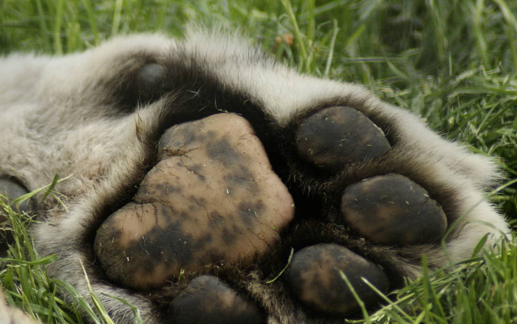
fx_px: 10273
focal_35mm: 729
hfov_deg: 2.9
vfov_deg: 1.8
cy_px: 166
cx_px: 181
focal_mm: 300
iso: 400
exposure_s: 1/500
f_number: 5.6
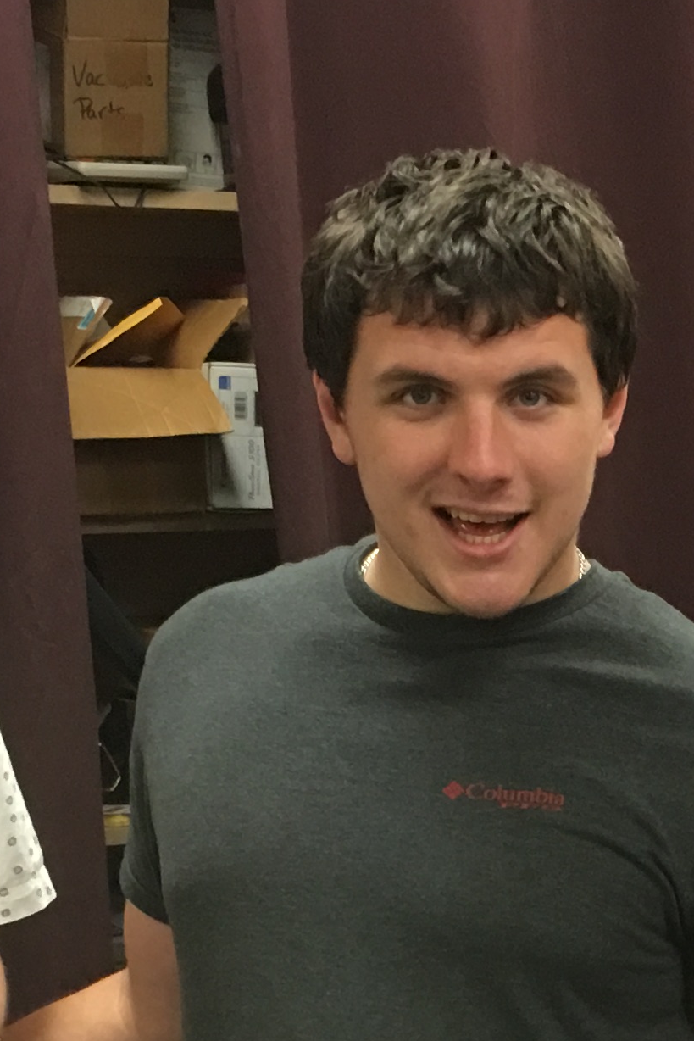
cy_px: 1138
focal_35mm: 99
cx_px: 682
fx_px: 2862
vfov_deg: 19.7
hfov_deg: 13.6
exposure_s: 1/15
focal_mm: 4.15
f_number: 2.2
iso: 80
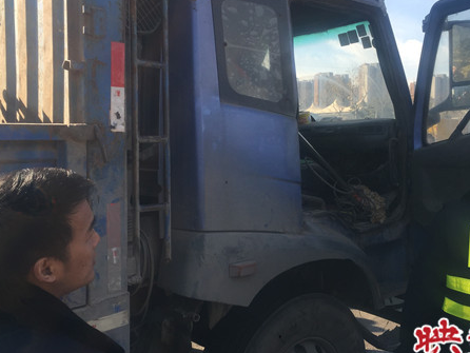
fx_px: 530
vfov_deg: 36.8
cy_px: 154
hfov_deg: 47.8
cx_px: 241
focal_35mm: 39
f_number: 2.2
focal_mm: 4.15
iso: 32
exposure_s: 1/746
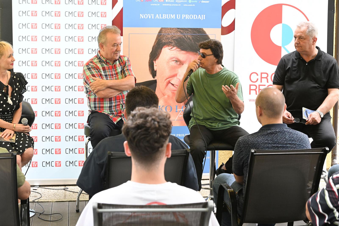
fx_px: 659
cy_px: 113
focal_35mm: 70
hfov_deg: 28.8
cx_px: 170
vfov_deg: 19.5
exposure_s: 1/200
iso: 2200
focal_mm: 70
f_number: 7.1
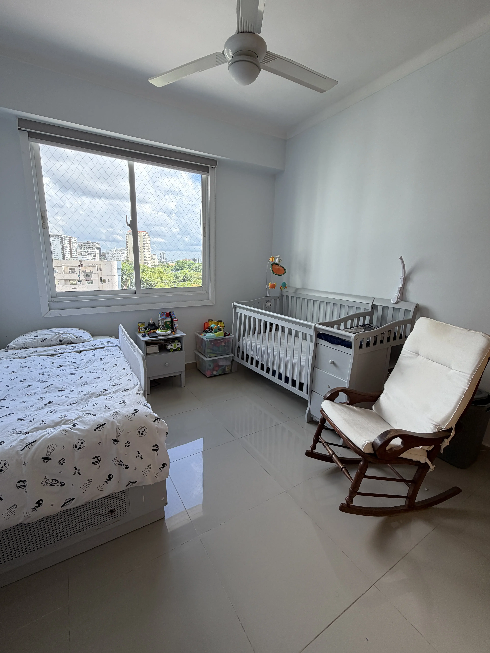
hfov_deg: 81.6
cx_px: 229
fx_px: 283
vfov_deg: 98.2
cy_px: 320
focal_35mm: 15
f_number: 2.2
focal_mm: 2.22
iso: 64
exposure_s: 1/138
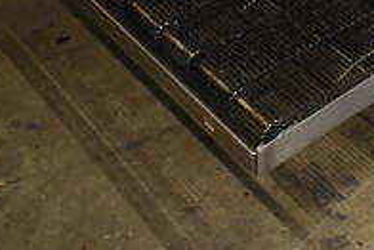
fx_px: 873
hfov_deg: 23.2
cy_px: -118
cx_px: 370
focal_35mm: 84
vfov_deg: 15.2
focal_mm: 18
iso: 800
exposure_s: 1/30
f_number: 3.5
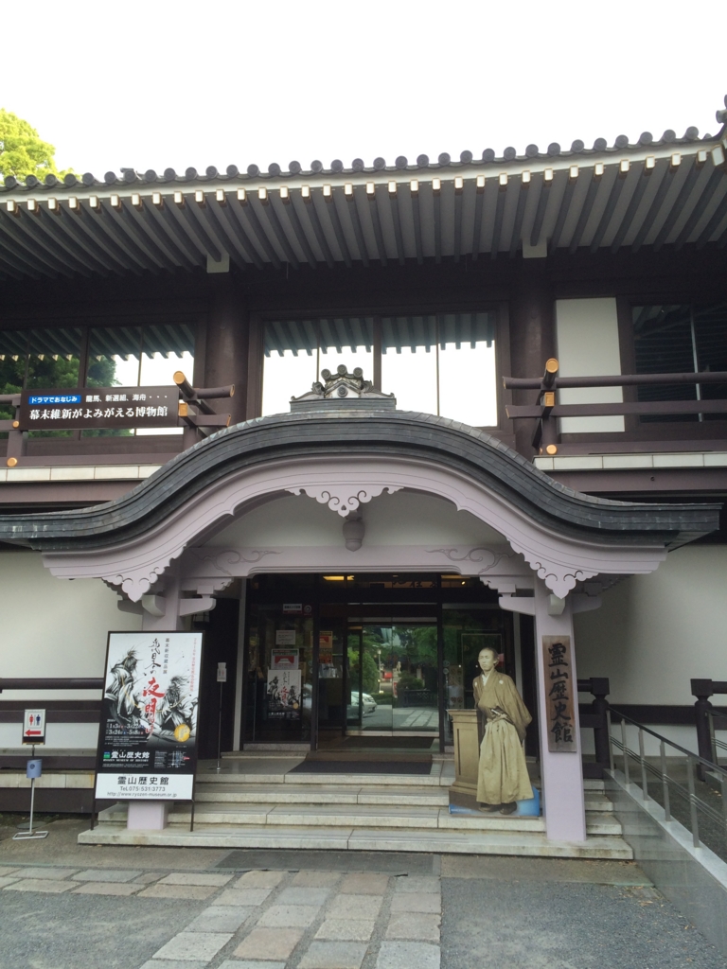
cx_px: 364
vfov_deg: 61.7
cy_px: 484
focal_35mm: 29
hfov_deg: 48.2
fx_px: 812
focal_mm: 4.15
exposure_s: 1/120
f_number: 2.2
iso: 40
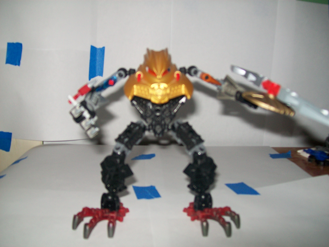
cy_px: 124
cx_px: 164
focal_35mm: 36
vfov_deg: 39.7
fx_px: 342
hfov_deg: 51.4
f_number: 2.7
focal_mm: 6
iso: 64
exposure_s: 1/125
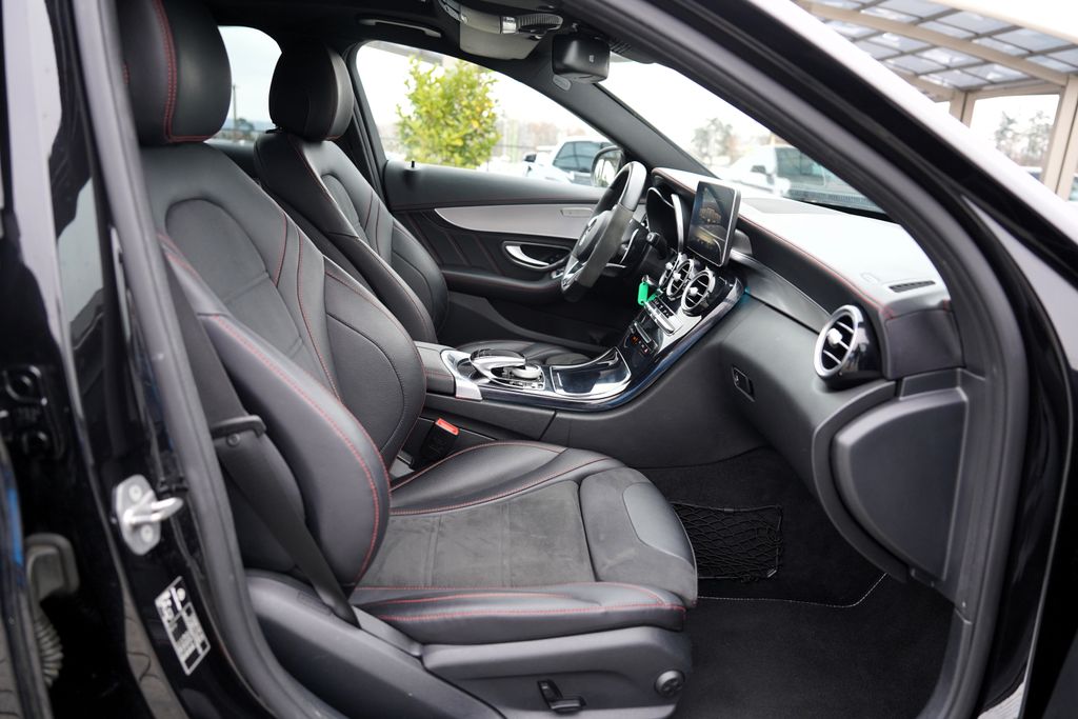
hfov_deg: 73.7
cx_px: 539
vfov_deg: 53.1
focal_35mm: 24
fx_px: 719
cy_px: 360
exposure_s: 1/160
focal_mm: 24
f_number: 2.8
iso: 640
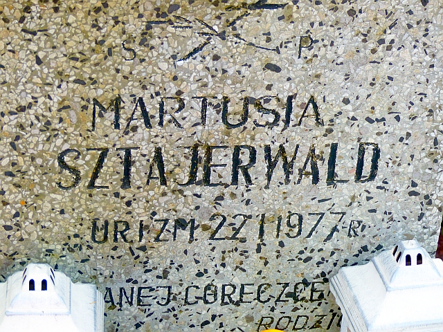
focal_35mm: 119
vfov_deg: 12.5
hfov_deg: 16.6
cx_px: 222
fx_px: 1523
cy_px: 166
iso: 100
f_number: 2.8
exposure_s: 1/100
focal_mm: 21.4
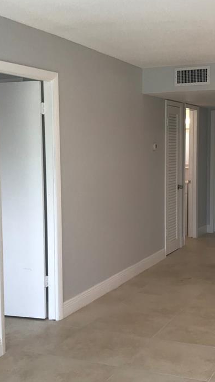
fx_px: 537
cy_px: 210
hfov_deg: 22.6
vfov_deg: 39.1
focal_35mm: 53
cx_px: 110
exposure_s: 1/120
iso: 32
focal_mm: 3.99
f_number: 1.8
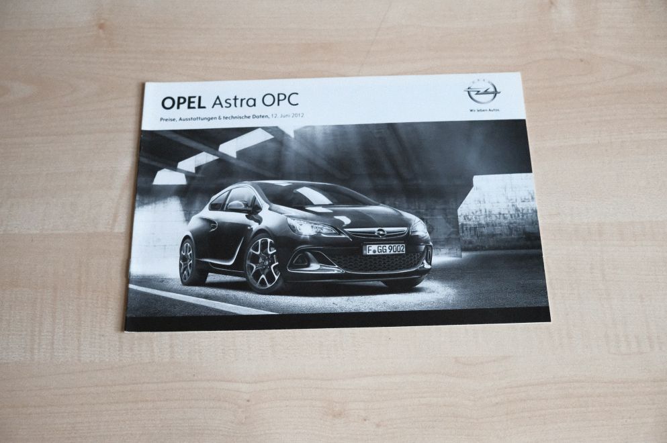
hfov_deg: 50.7
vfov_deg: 35.0
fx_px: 703
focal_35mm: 38
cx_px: 334
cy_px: 222
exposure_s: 1/1500
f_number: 3.6
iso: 6400
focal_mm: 25.4
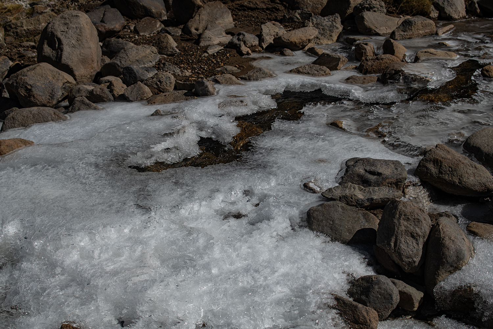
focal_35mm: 70
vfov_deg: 19.5
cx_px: 246
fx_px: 959
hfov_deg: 28.8
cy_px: 164
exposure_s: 1/320
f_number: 9
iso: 100
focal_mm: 70
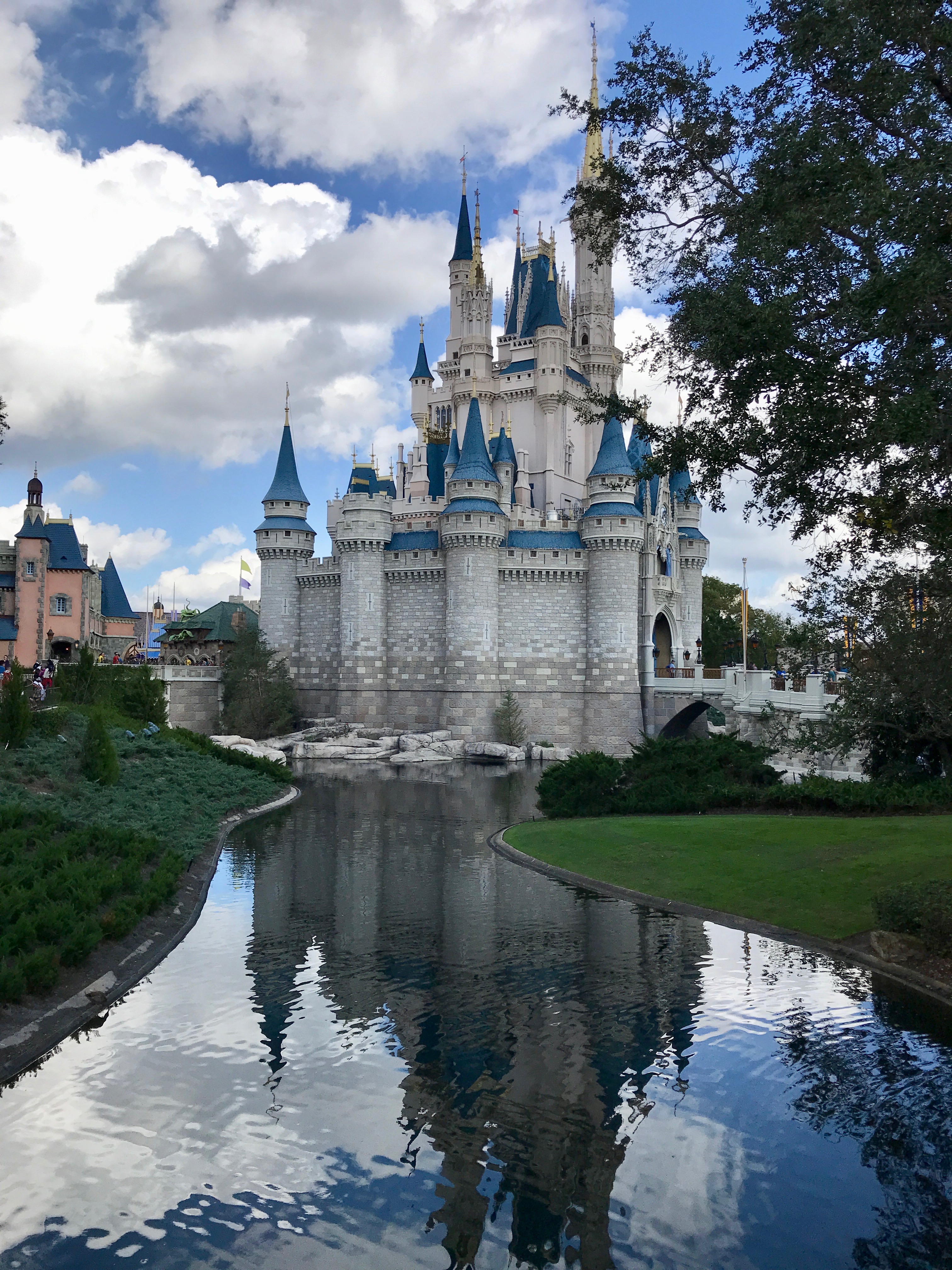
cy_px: 635
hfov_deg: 49.7
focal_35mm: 28
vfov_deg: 63.4
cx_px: 476
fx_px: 1027
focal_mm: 3.99
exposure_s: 1/2128
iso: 20
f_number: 1.8
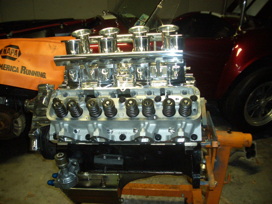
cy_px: 102
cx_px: 136
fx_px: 275
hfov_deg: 52.6
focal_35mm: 35
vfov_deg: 40.7
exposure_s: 1/60
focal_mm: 5.8
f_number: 2.6
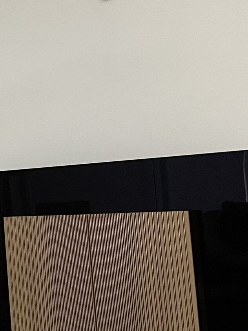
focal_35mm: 79
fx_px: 755
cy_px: 158
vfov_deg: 24.7
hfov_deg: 16.0
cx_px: -191
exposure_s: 1/60
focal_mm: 4.2
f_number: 1.6
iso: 250
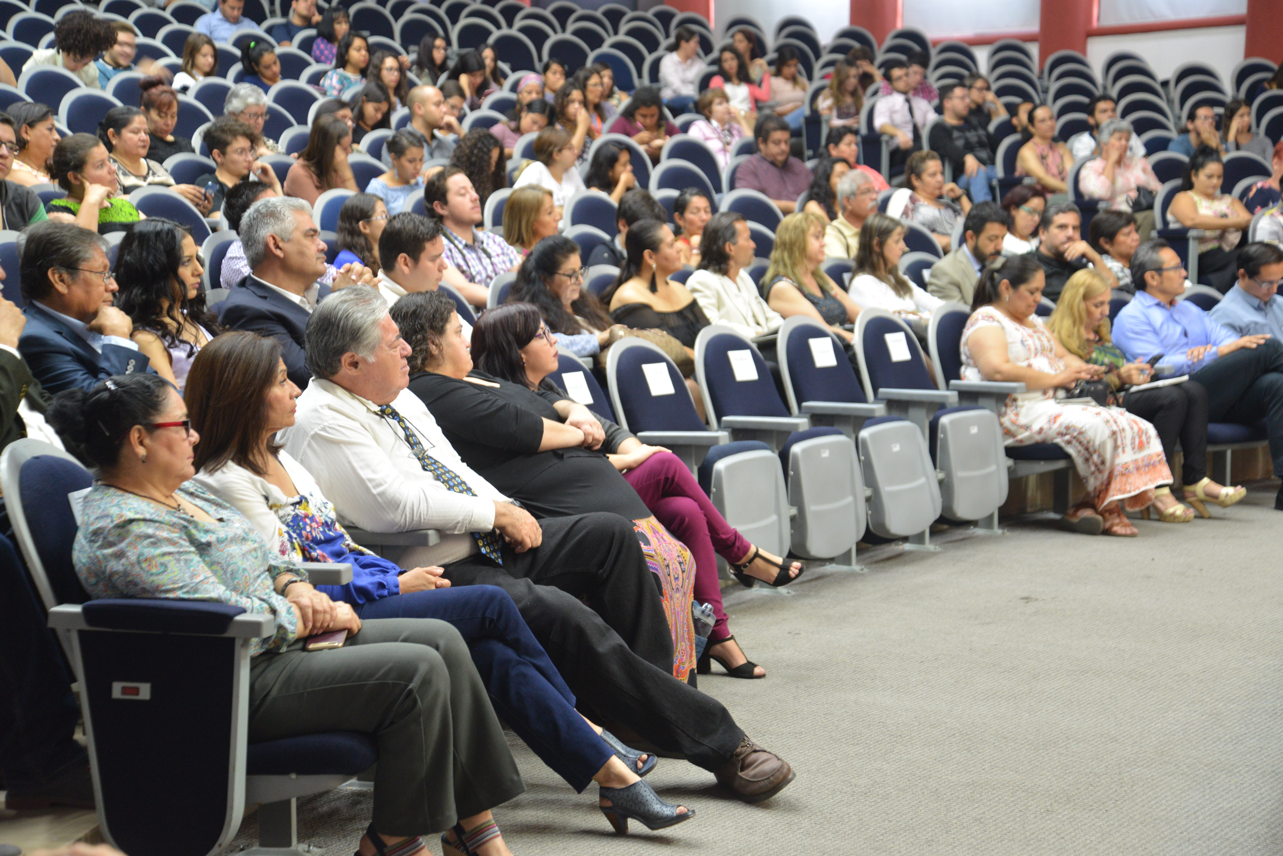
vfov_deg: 20.9
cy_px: 428
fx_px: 2317
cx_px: 642
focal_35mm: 65
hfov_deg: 30.9
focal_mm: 65
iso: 1600
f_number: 4.5
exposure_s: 1/10
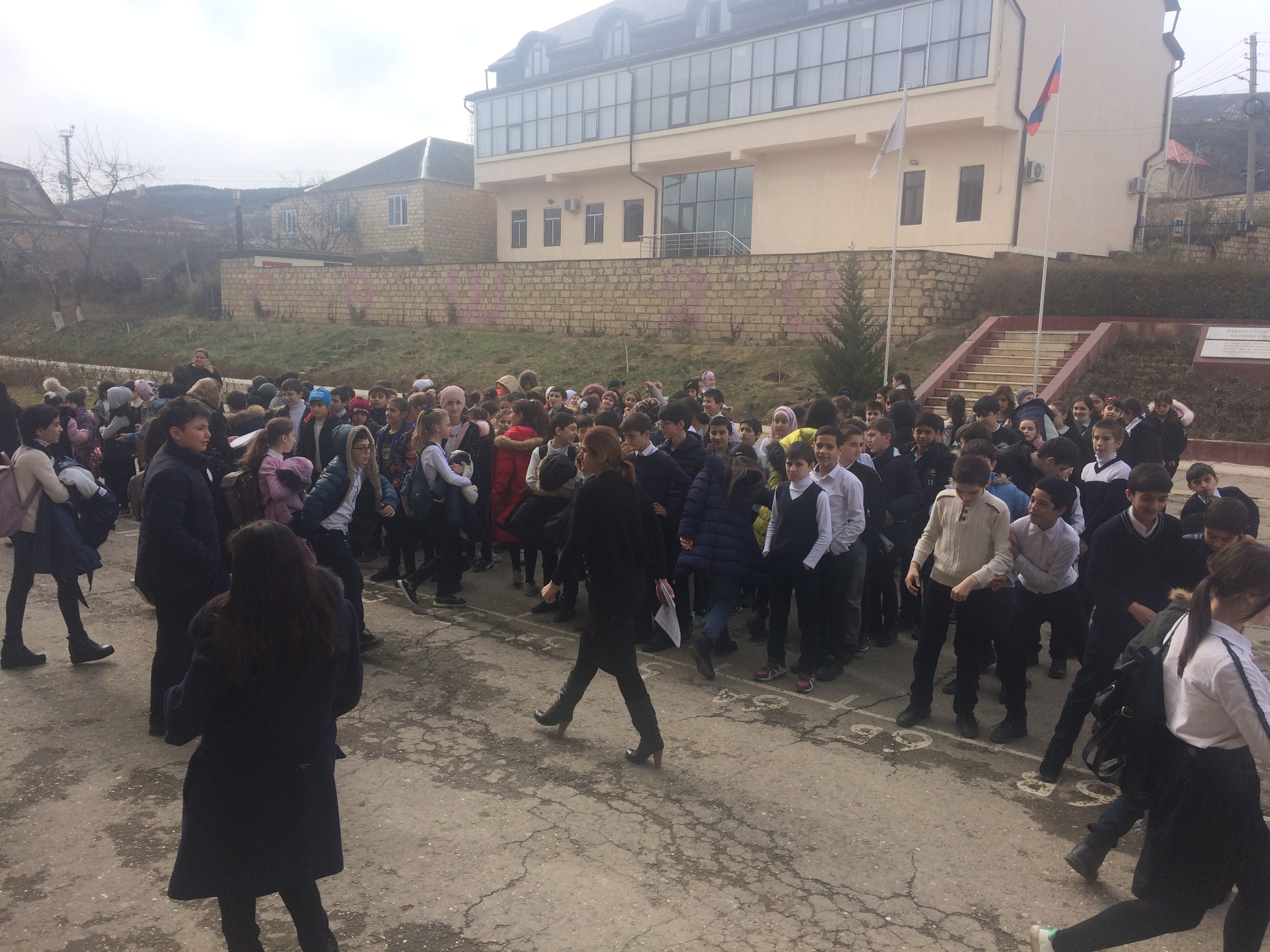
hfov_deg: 61.7
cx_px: 635
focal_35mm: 29
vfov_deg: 48.2
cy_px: 476
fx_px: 1064
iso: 32
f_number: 2.2
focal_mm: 4.15
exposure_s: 1/977
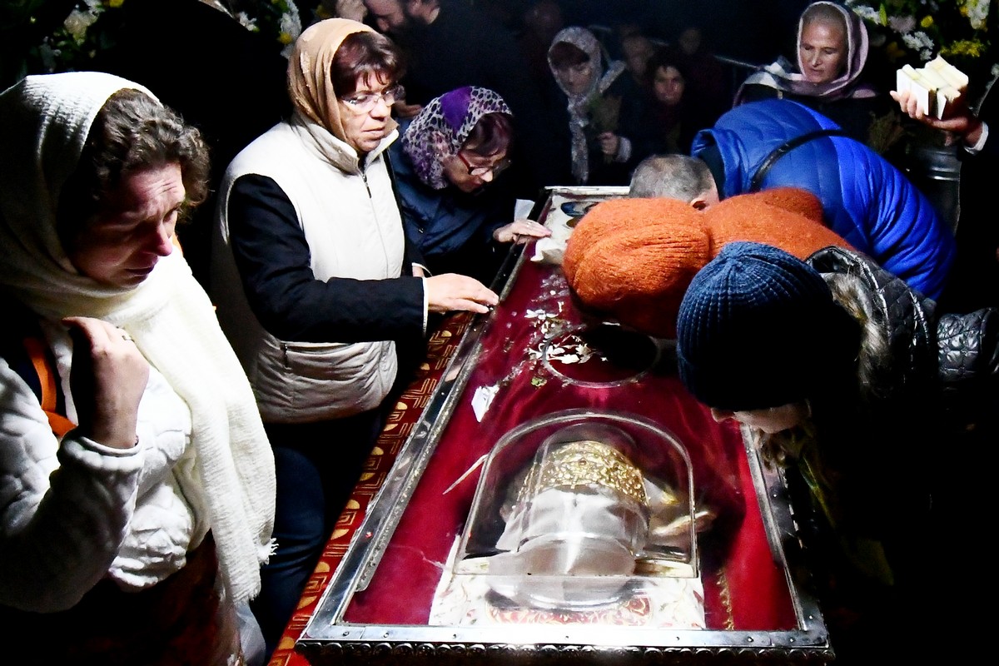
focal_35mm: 18
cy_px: 333
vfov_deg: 67.4
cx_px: 500
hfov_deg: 90.0
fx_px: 499
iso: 10000
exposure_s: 1/1250
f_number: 4.8
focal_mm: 12
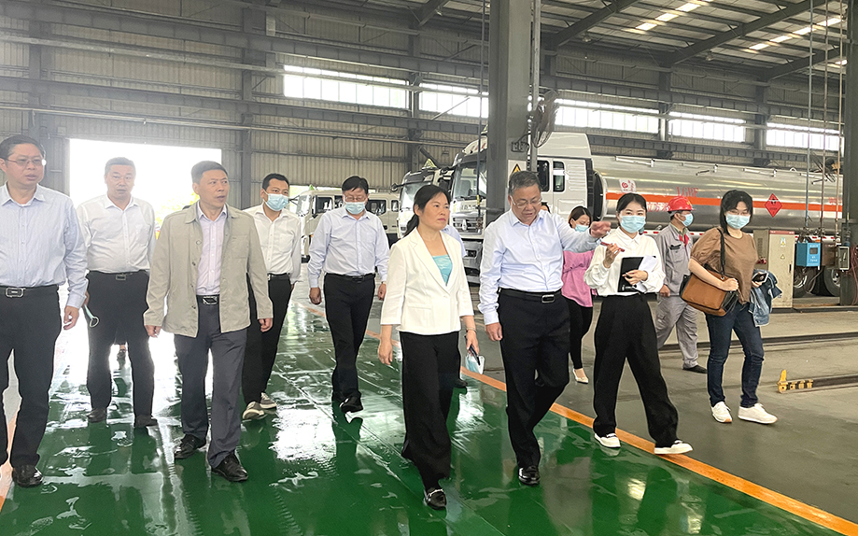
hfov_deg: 62.9
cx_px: 455
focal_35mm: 30
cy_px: 244
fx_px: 701
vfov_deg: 41.8
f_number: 1.6
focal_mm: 4.2
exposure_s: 1/93
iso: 125
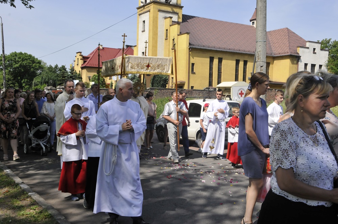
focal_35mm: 39
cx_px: 169
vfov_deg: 34.1
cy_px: 112
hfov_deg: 49.6
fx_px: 366
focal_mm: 26
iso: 800
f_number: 14
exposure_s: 1/640
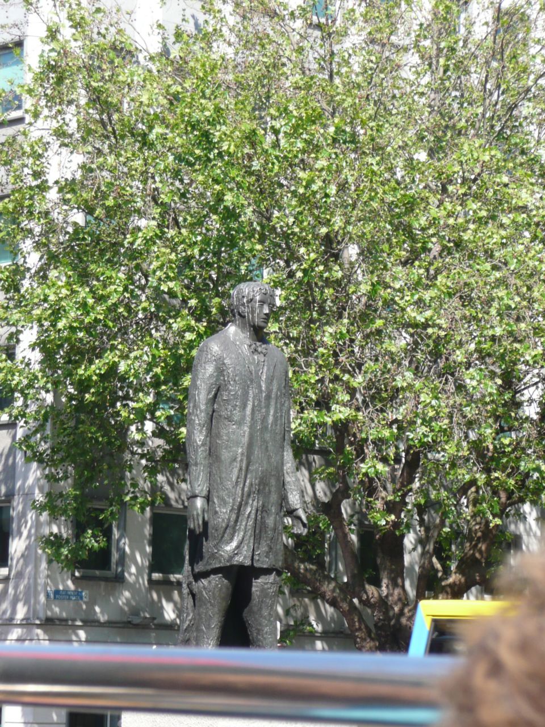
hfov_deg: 10.4
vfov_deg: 13.8
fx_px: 3002
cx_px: 272
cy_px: 364
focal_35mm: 143
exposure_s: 1/200
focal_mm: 19.5
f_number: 4.7
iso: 100
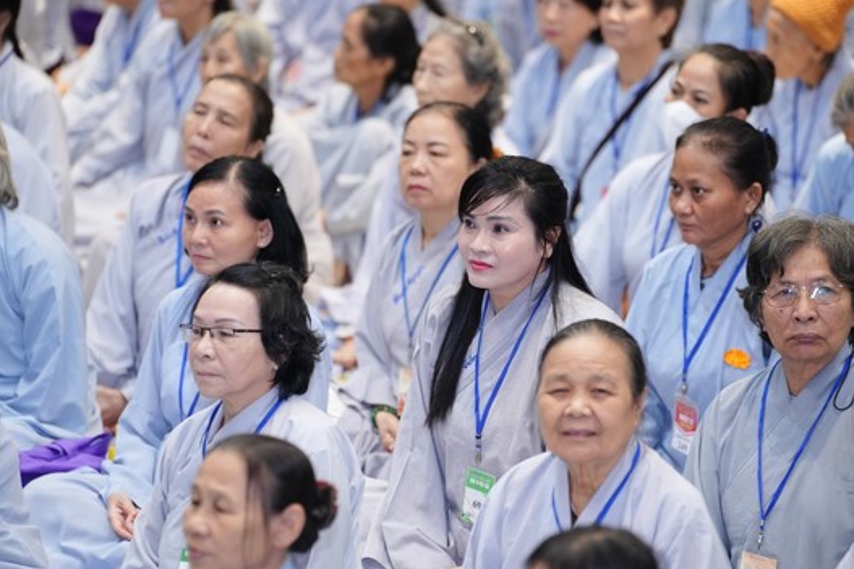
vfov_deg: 7.4
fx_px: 4387
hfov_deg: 11.1
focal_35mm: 185
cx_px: 444
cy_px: 323
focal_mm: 150
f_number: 2.8
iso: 2500
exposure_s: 1/200
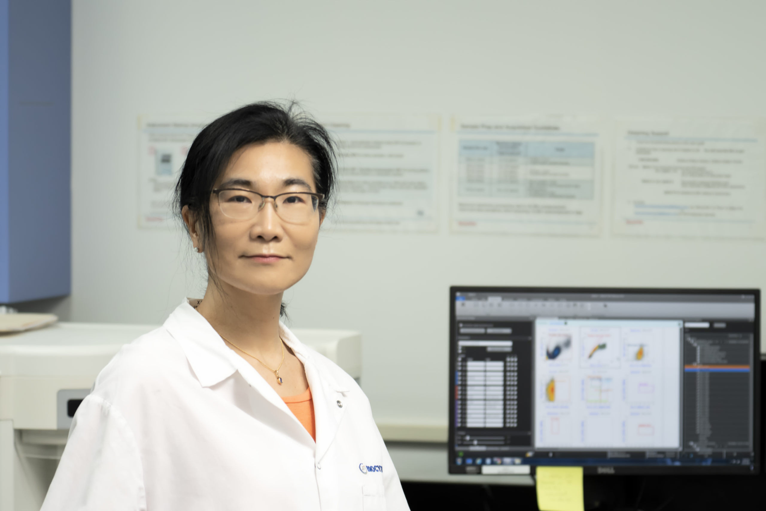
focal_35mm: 105
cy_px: 256
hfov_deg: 19.5
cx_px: 383
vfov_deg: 13.0
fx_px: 2234
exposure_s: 1/250
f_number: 2.8
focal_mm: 70
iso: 640
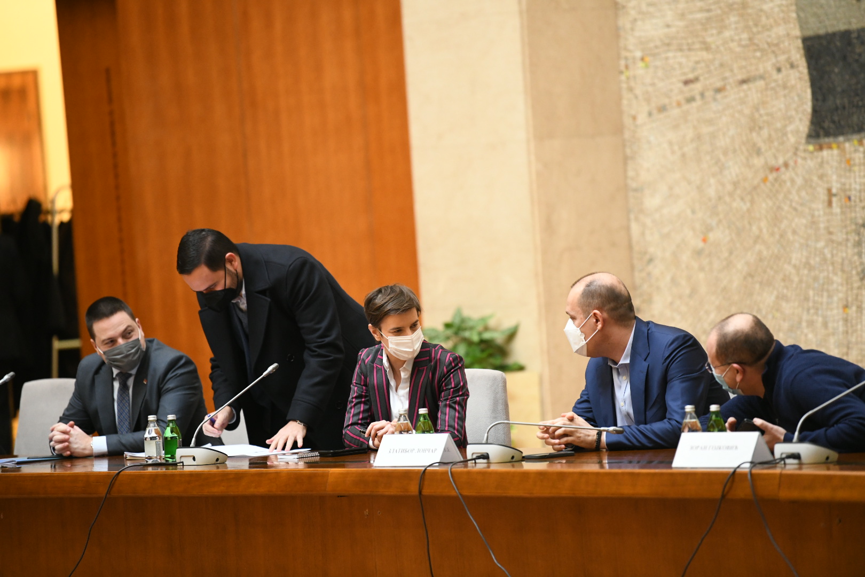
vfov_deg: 6.9
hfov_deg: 10.3
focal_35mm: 200
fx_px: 4805
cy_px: 288
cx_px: 432
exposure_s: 1/250
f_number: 3.2
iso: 4000
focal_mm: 200
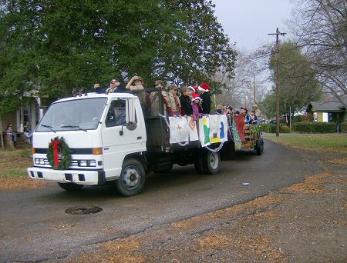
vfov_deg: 40.0
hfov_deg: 51.1
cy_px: 132
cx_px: 174
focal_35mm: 36
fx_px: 363
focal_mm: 6
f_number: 2.8
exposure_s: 1/145
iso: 100
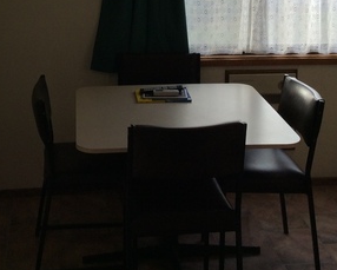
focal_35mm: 72
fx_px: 718
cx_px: 133
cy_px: -8
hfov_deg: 26.3
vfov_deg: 20.5
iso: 32
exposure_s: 1/100
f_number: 2.4
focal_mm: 3.3
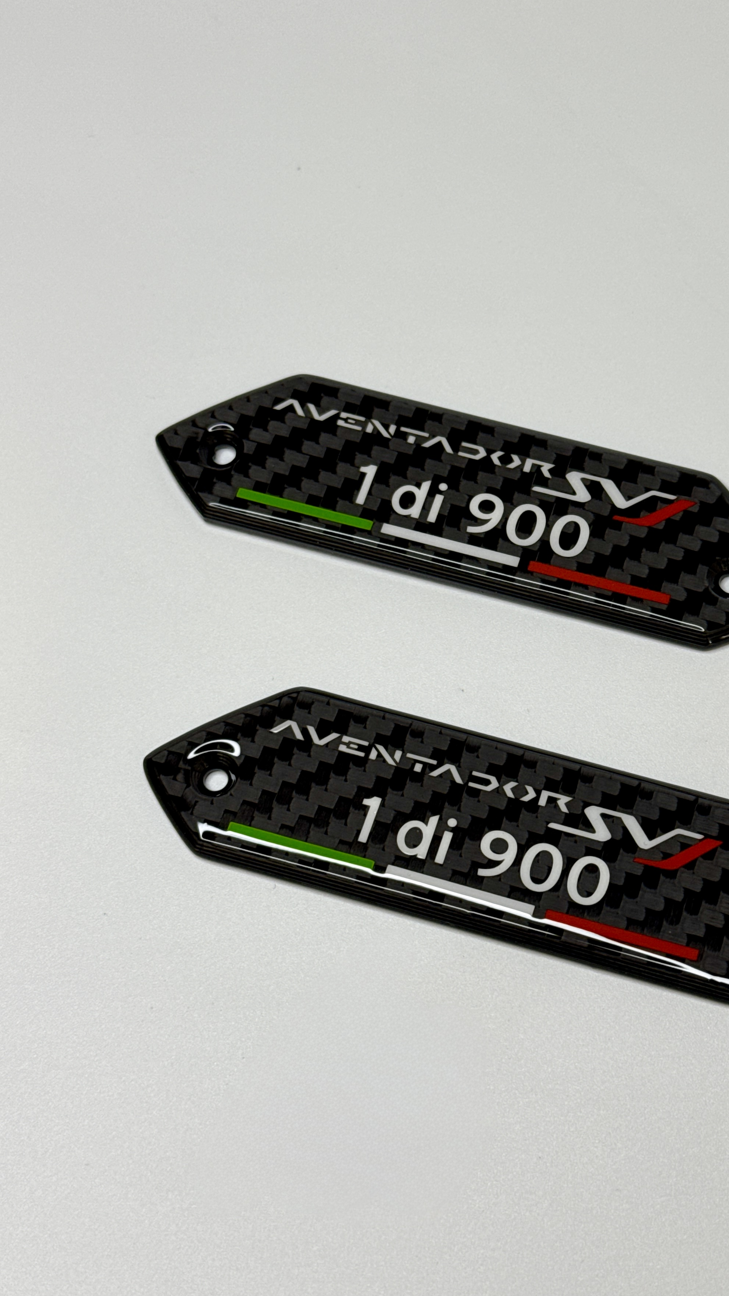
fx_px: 1822
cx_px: 480
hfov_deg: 22.5
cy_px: 641
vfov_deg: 39.2
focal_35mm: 53
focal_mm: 6.76
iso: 64
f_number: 1.78
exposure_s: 1/100
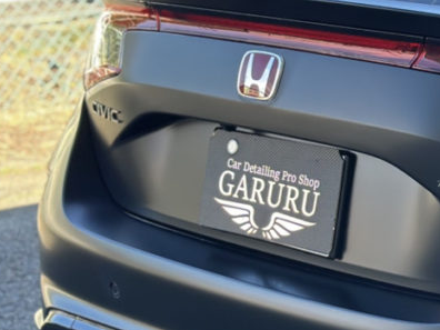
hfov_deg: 15.3
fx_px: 1576
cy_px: 178
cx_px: 534
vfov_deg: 12.0
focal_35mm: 124
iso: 80
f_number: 1.78
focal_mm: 6.86
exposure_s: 1/478
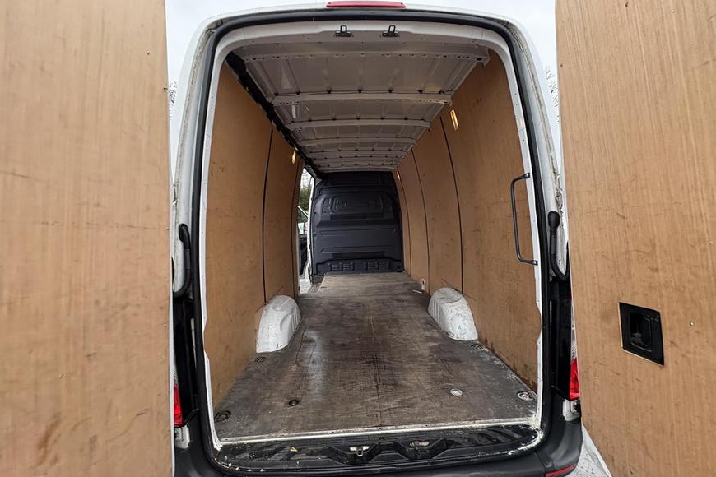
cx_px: 368
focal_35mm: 15
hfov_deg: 100.4
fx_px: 298
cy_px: 238
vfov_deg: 77.3
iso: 160
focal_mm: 2.22
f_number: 2.2
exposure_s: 1/99
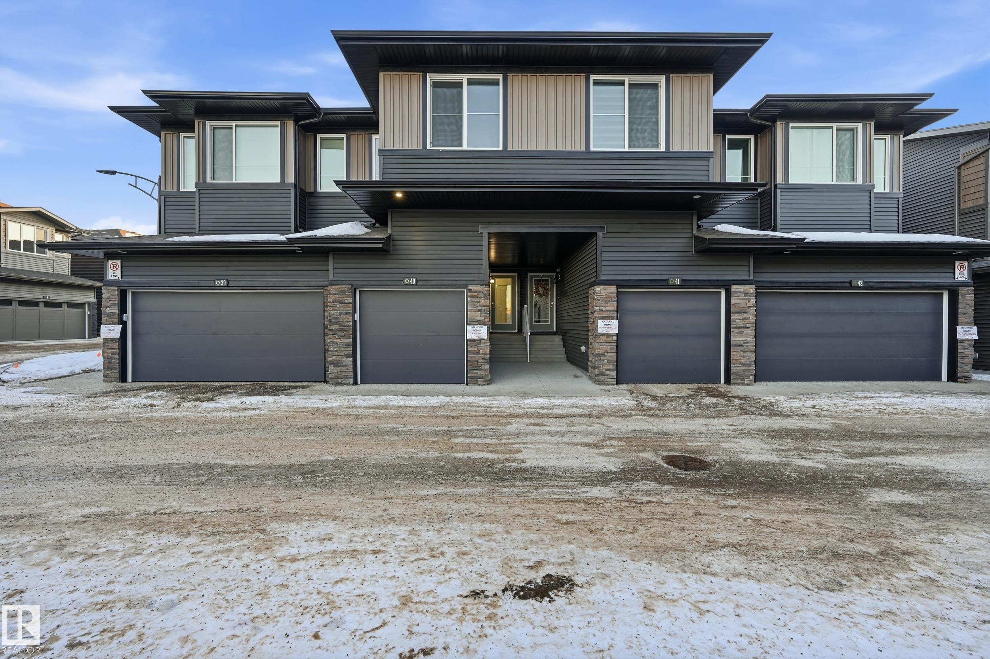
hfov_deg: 104.3
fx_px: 385
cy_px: 330
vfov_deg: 81.2
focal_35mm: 14
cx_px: 495
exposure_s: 1/160
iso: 250
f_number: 8
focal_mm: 14
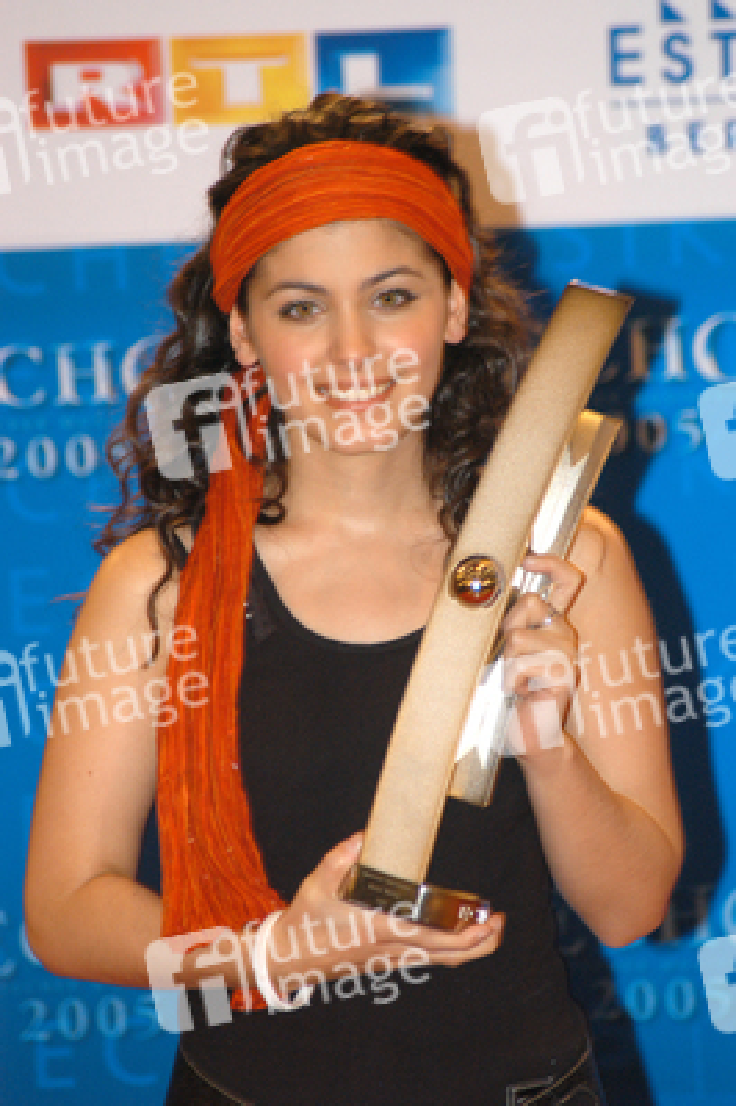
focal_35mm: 300
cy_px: 553
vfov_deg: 6.9
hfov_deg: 4.6
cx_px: 368
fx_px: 9215
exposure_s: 1/60
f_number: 5
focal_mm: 200
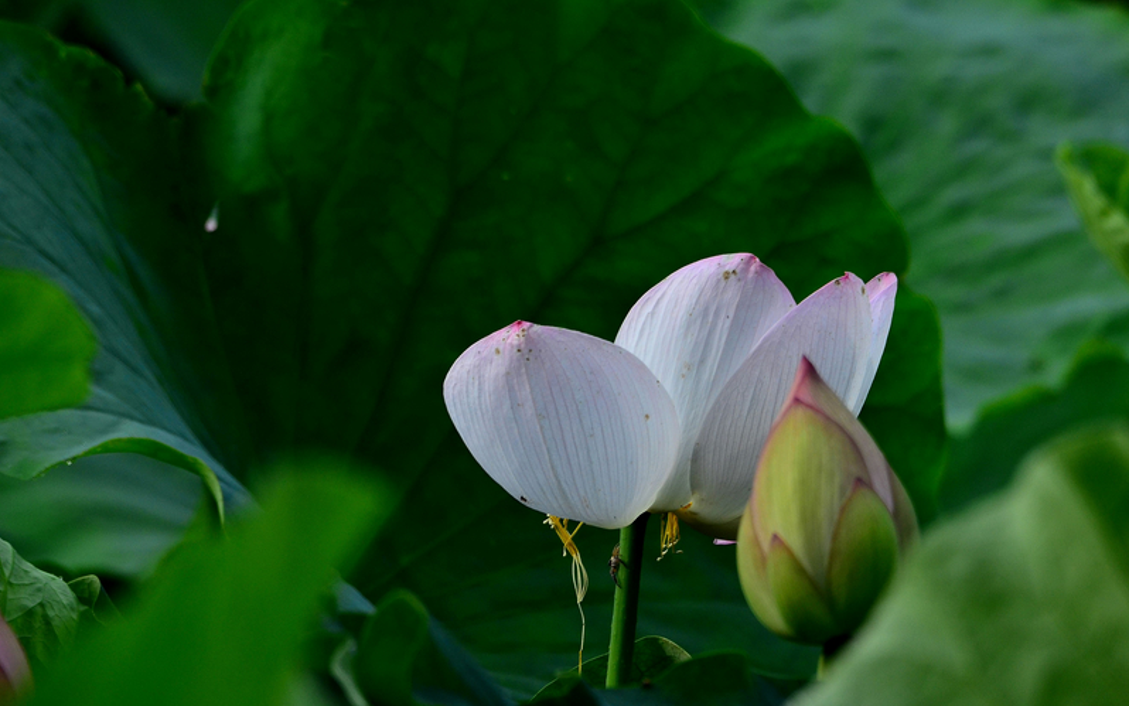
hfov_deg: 2.7
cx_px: 564
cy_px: 362
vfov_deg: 1.7
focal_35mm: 765
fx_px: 23542
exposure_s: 1/1000
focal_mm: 500
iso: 400
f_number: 11
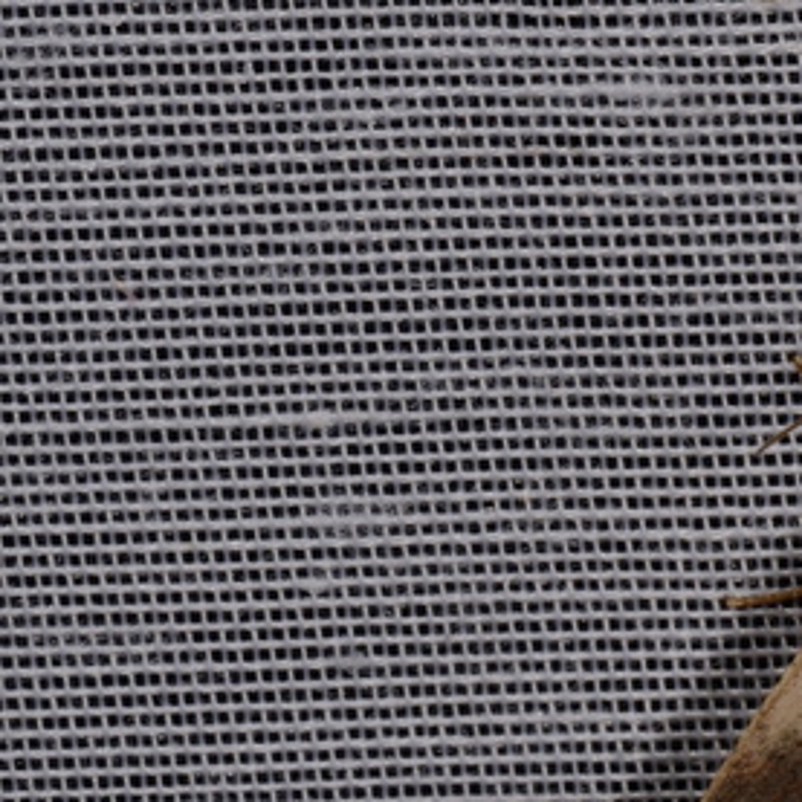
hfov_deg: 5.6
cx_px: 1086
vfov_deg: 5.7
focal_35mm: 309
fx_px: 8105
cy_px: 536
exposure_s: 1/60
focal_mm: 85
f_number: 32
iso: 100
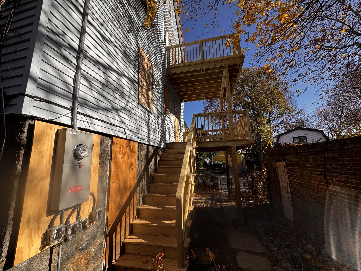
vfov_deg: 85.7
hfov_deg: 102.1
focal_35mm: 14
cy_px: 136
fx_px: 146
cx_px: 180
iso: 40
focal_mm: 2.22
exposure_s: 1/1506
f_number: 2.2
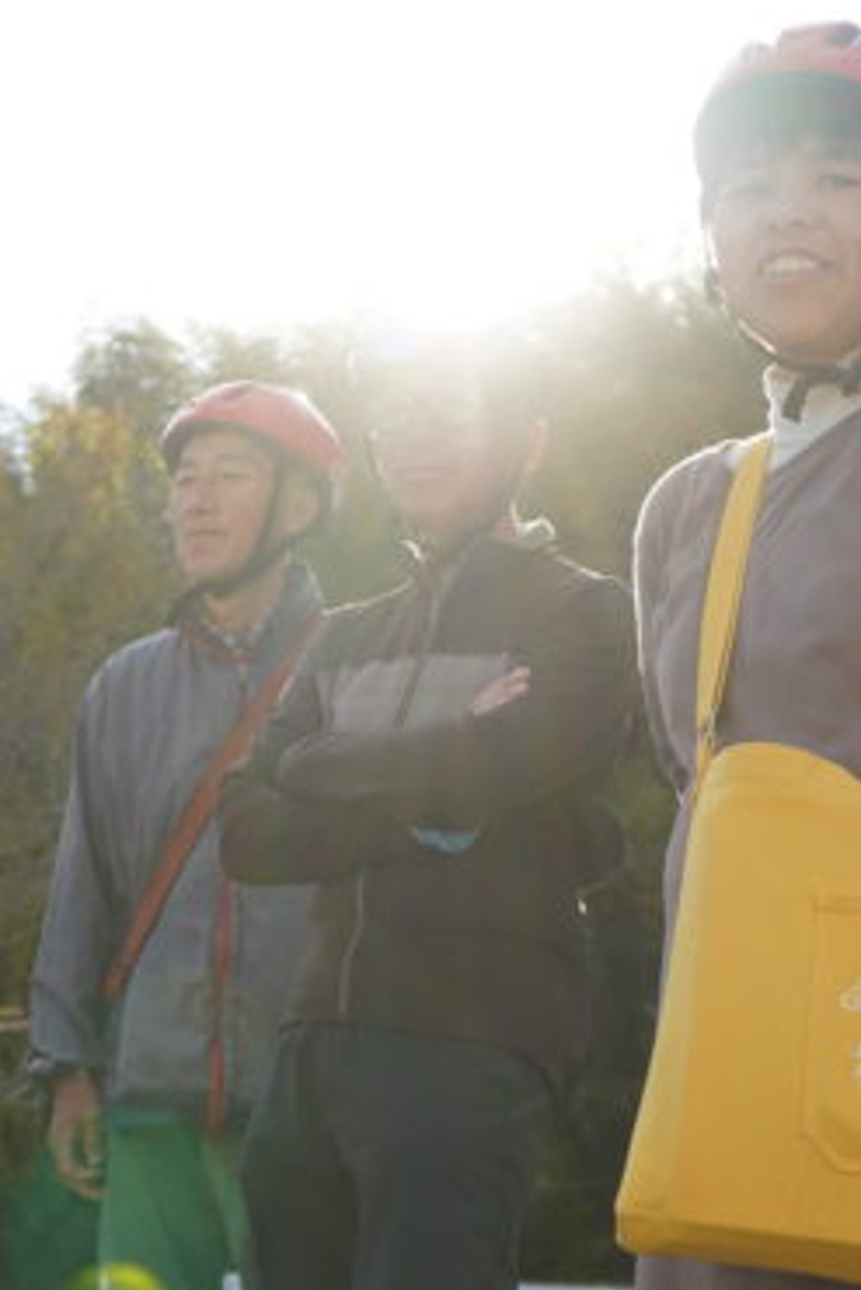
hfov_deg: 16.8
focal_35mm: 81
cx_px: 275
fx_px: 2903
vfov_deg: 25.0
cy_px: 767
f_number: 5
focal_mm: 40
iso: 1000
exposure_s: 1/3200
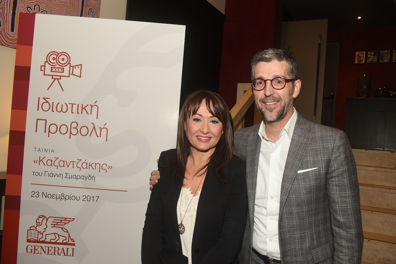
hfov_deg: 58.7
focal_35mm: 32
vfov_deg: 41.1
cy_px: 133
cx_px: 199
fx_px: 352
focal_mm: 31
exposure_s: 1/60
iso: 1600
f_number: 7.1
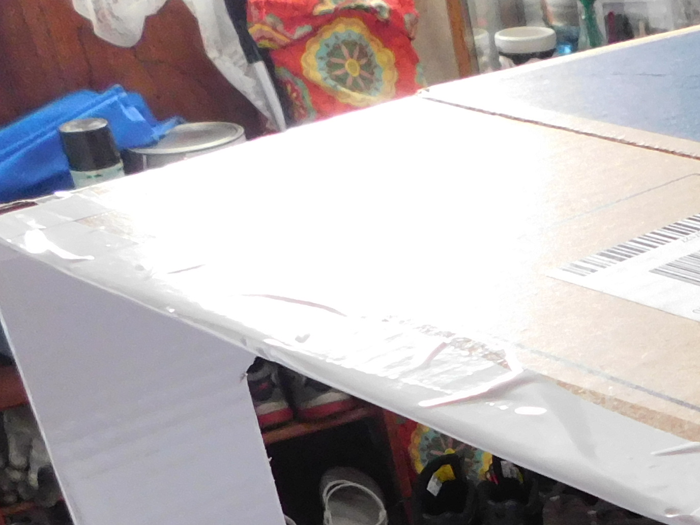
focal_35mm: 77
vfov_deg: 18.2
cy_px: 622
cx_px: 977
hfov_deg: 22.0
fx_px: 1557
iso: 400
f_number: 3
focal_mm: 4
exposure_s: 1/20
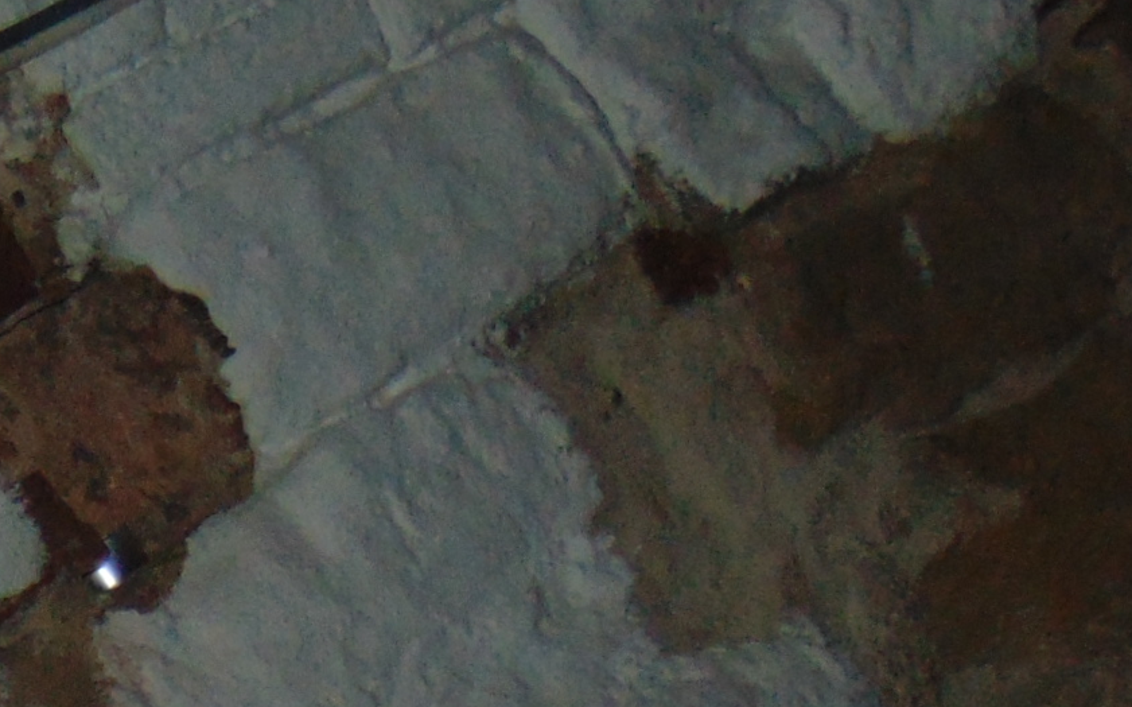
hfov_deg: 8.8
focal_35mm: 230
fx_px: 7093
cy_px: 1658
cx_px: -766
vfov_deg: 5.5
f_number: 3.5
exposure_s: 1/60
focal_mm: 9
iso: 500
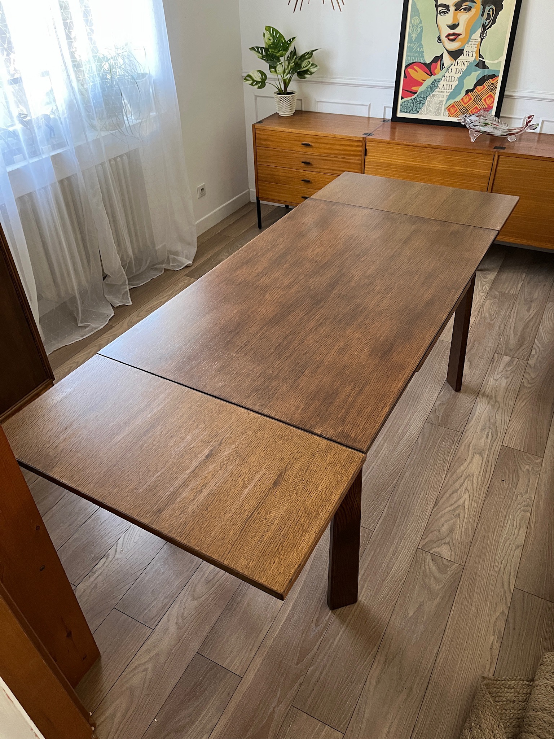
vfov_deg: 67.3
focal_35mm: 26
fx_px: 555
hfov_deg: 53.1
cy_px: 370
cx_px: 277
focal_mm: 5.1
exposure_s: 1/60
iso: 320
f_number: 1.6
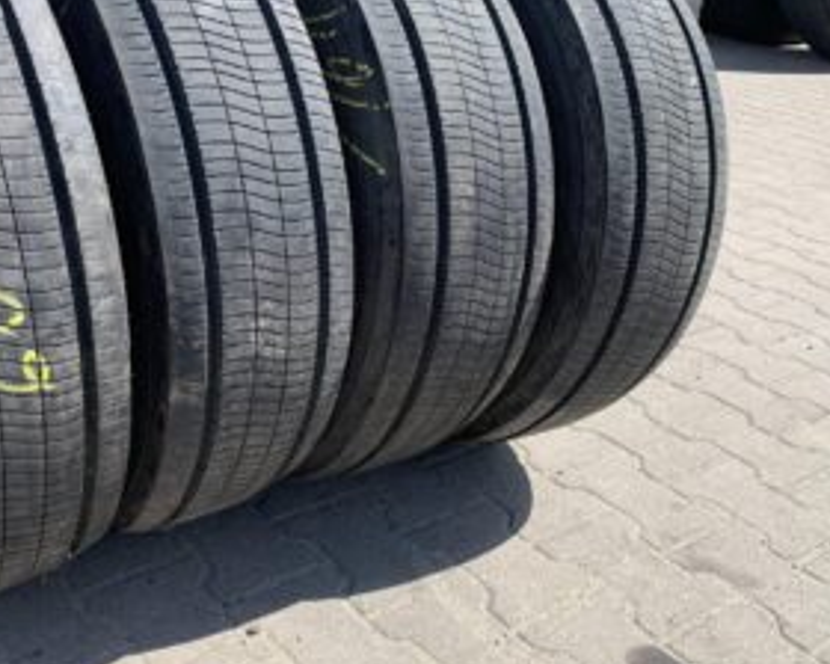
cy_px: 259
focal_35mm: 39
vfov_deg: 38.0
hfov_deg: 45.7
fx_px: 958
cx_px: 243
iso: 25
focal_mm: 4.25
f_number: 1.8
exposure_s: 1/1011
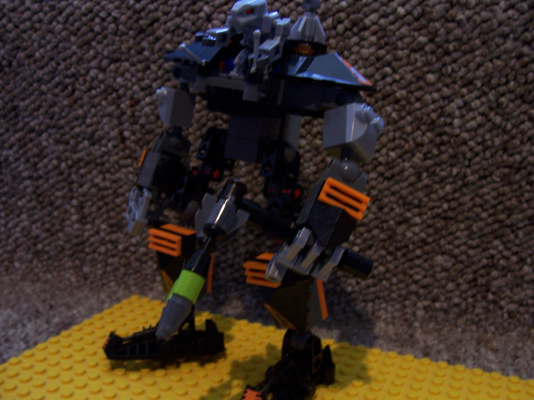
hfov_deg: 52.6
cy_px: 195
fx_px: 540
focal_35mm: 35
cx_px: 270
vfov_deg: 40.7
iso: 160
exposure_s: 1/8
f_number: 2.7
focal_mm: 5.6
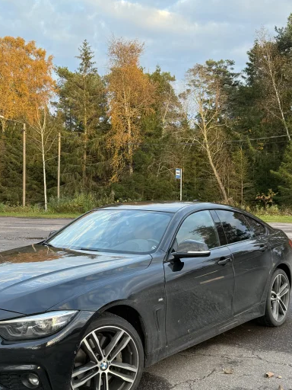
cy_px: 203
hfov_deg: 35.7
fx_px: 450
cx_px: 105
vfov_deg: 46.8
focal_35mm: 40
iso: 200
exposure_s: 1/237
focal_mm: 6.76
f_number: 1.78
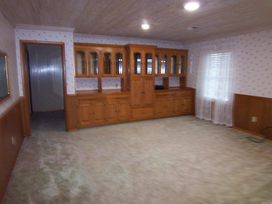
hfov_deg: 73.9
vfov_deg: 58.9
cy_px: 102
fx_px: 181
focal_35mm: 23
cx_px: 136
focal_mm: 3.8
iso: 200
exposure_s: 1/30
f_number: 2.8
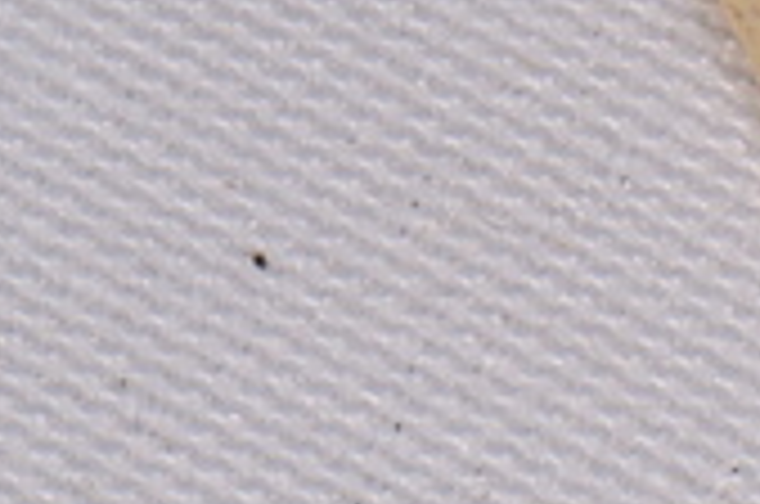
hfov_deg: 3.4
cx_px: 1727
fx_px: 12608
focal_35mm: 598
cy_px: 522
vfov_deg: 2.3
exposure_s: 1/60
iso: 100
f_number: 25
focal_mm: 85
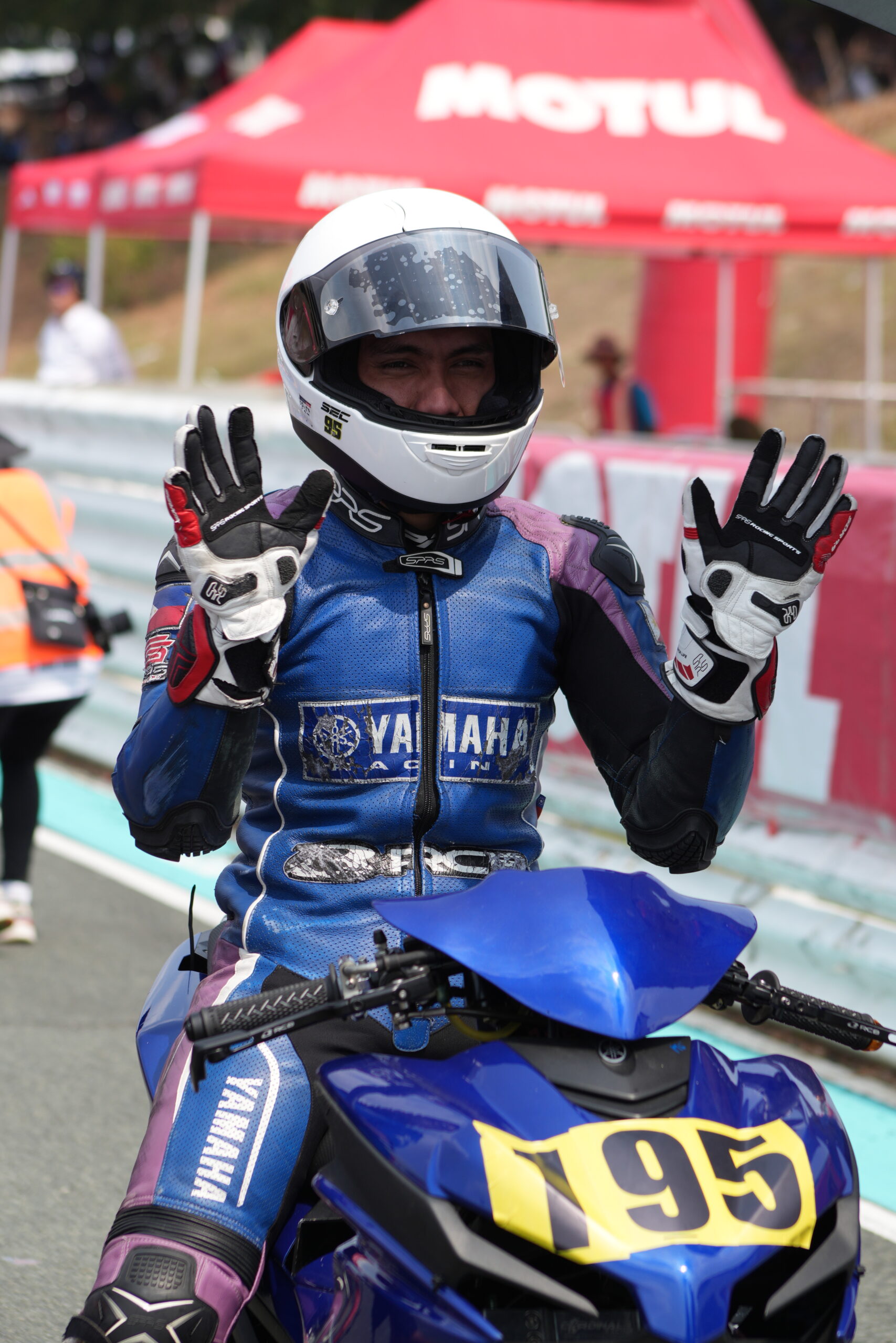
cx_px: 448
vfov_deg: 13.7
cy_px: 672
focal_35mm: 150
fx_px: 5599
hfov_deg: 9.1
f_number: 5
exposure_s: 1/500
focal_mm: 100
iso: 100
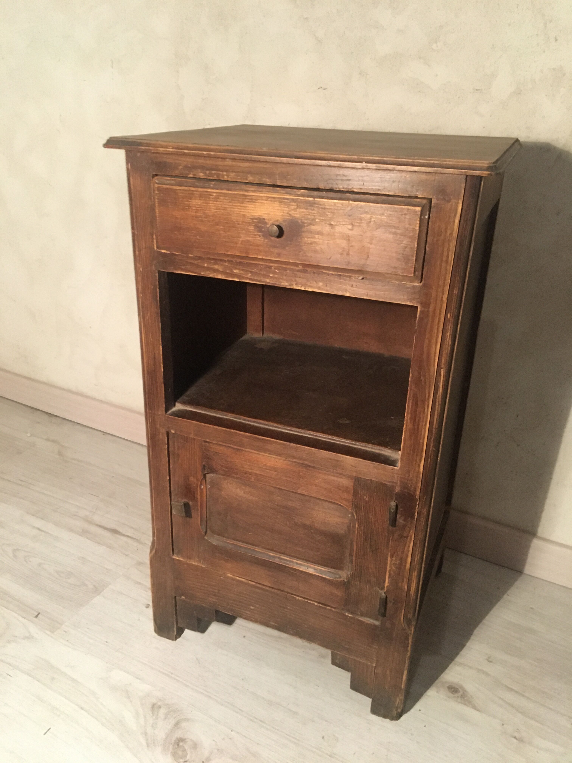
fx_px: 639
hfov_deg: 48.2
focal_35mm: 29
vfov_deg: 61.7
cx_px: 286
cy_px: 382
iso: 250
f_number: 2.2
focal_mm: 4.15
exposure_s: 1/17
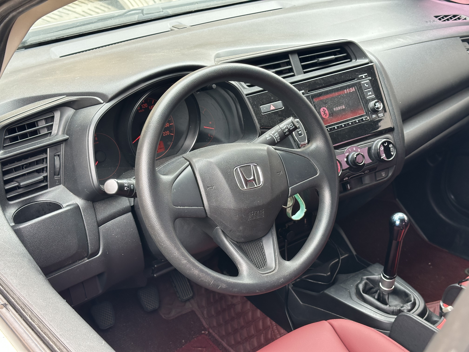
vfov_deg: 30.3
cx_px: 234
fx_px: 650
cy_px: 176
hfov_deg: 39.7
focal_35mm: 48
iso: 80
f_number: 1.78
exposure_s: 1/170
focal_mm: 6.86
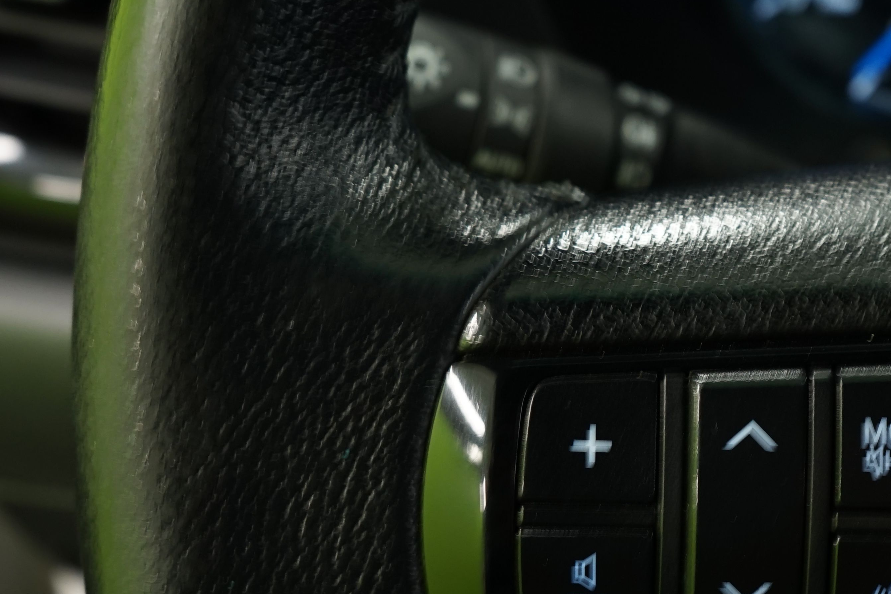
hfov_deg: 28.7
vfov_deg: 20.0
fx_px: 1658
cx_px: 831
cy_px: 500
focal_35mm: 67
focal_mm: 30
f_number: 6.3
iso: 500
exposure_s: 1/8
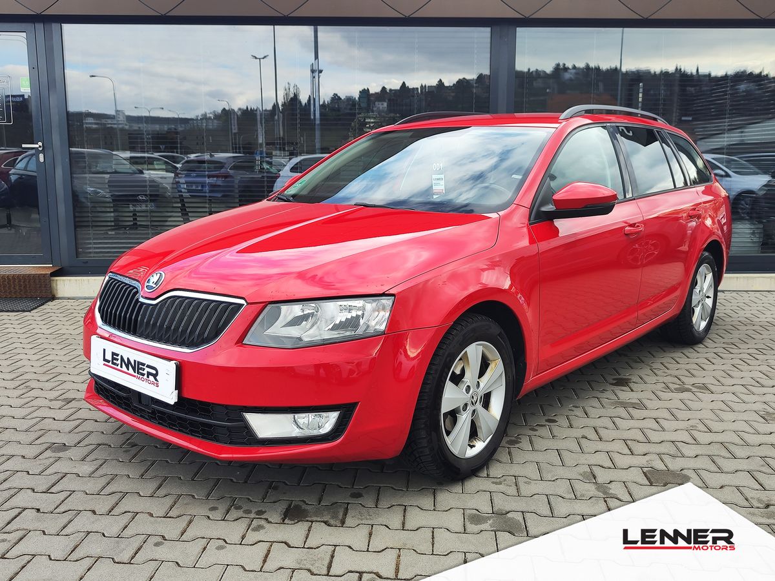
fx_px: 515
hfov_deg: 73.9
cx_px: 388
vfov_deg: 58.9
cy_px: 290
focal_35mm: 23
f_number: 1.69
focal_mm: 7.01
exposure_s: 1/122
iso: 50
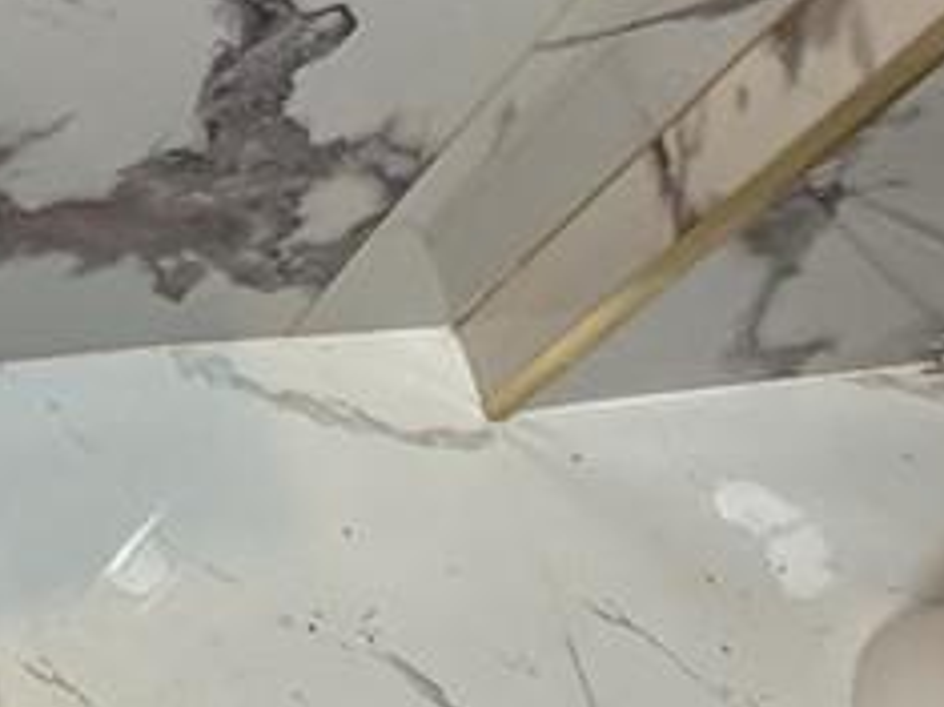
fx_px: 1663
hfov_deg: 26.6
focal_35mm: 61
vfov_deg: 23.9
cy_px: 229
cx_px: -301
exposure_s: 1/60
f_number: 2.2
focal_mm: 2.22
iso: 200
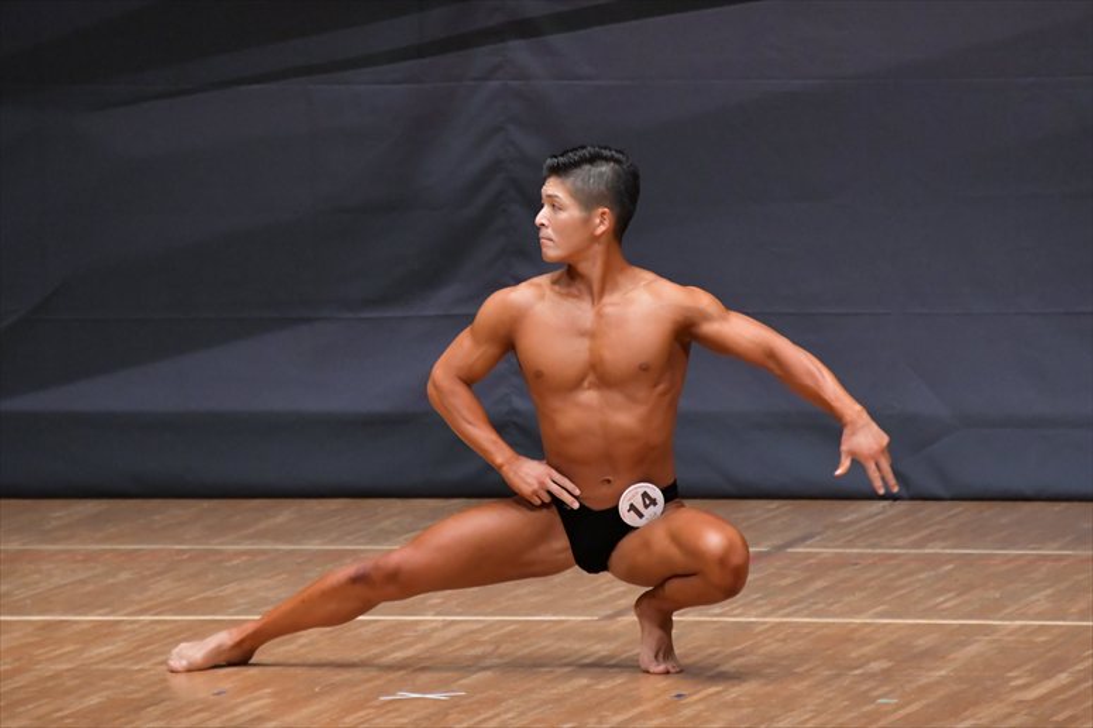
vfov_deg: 3.7
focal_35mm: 375
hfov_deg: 5.5
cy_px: 364
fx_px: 11380
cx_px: 546
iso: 6400
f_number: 5.6
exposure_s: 1/400
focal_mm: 250
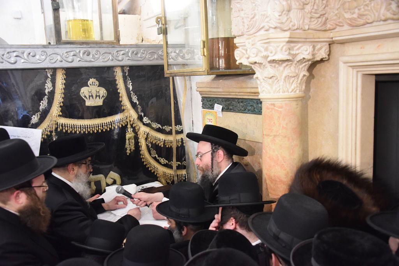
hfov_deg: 53.1
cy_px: 133
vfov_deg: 36.9
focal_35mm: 36
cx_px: 200
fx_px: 399
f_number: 5.6
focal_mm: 36
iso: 6400
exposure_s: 1/125
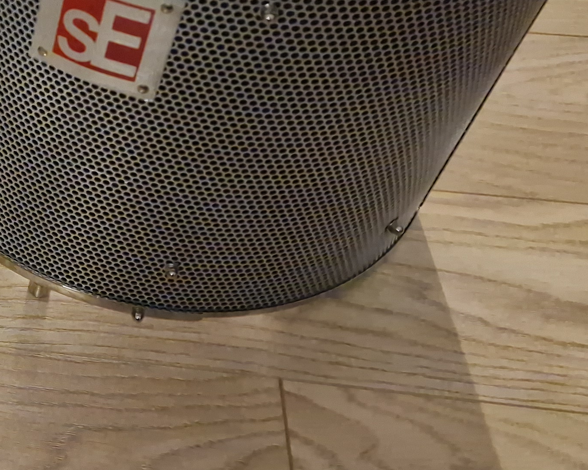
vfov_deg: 23.0
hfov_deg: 24.3
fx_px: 1148
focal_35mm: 66
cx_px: -217
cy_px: 142
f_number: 1.8
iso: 800
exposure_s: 1/120
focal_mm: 6.4
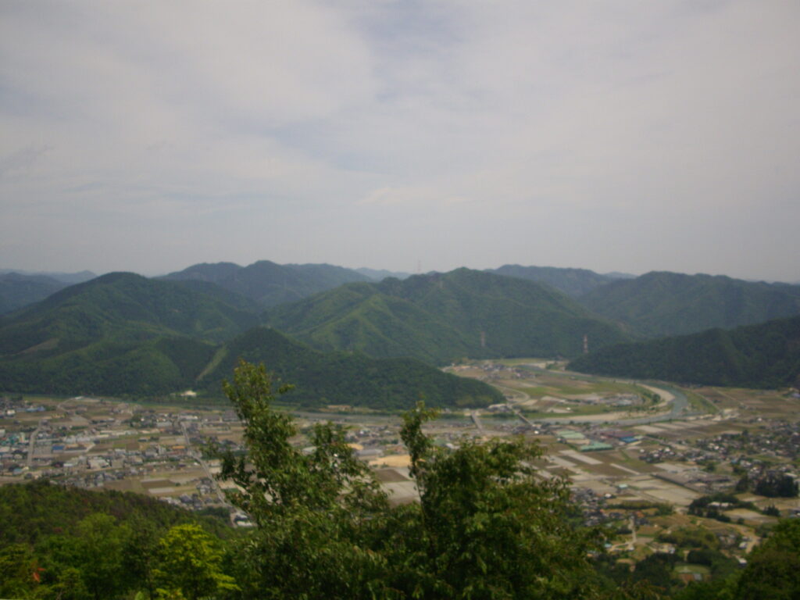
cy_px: 300
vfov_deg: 38.7
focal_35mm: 37
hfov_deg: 50.1
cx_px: 400
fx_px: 855
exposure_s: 1/800
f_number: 5.6
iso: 100
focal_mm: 6.2
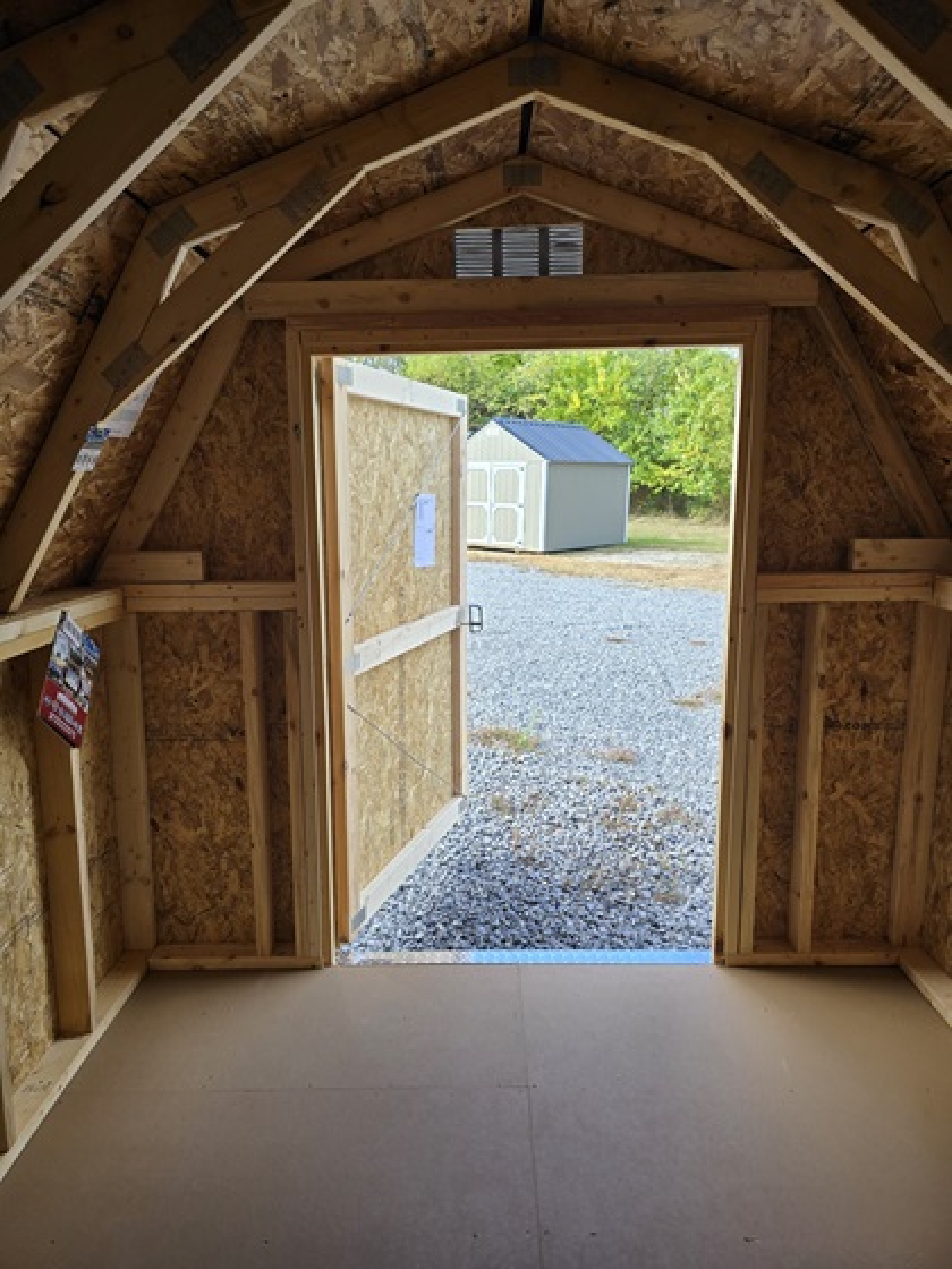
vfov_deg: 73.9
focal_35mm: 23
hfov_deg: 58.9
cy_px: 634
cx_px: 476
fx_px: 843
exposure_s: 1/180
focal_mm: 6.3
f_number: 1.7
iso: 20
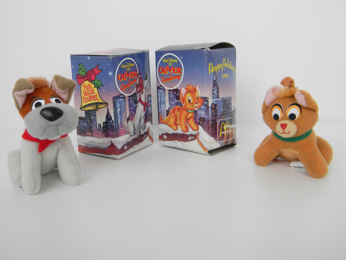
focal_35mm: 41
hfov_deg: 45.8
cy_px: 130
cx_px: 173
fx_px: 410
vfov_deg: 35.1
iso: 80
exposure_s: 1/164
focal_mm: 7.3
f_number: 3.8
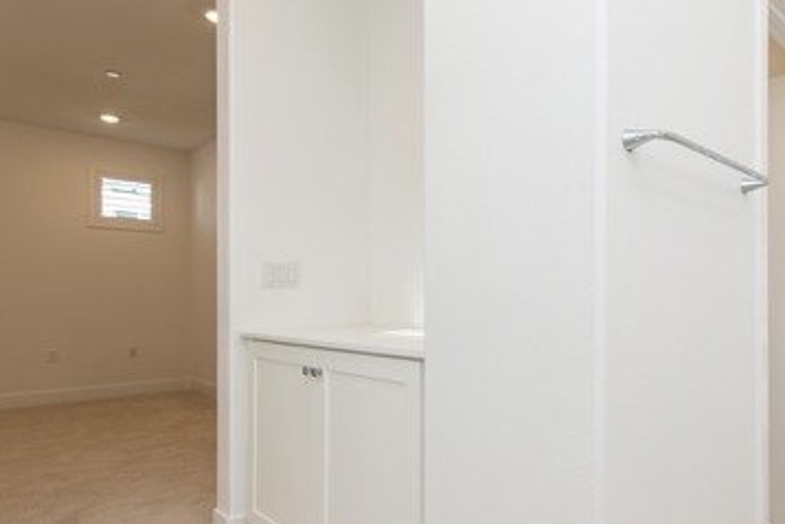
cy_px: 311
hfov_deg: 69.2
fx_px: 545
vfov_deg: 51.0
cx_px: 531
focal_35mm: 25
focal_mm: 14
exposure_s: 1/60
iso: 200
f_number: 4
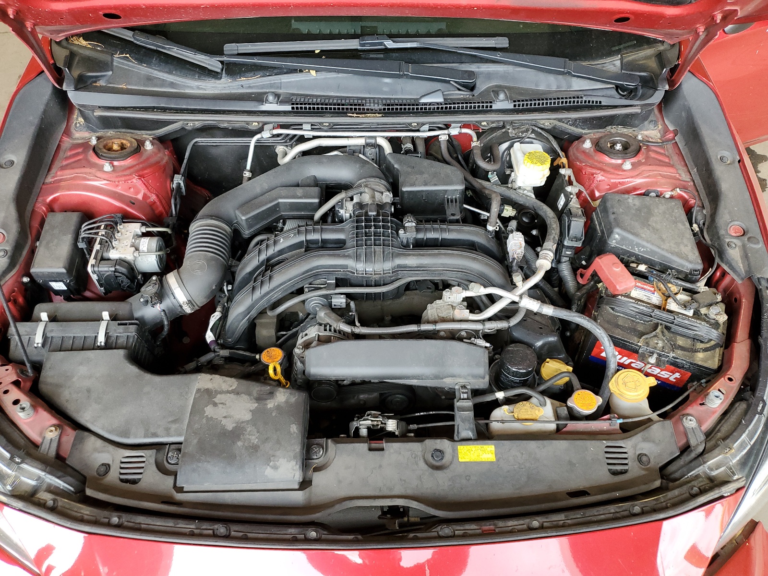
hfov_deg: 67.3
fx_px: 577
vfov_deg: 53.1
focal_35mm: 26
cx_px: 384
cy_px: 288
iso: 97
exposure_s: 1/120
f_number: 1.5
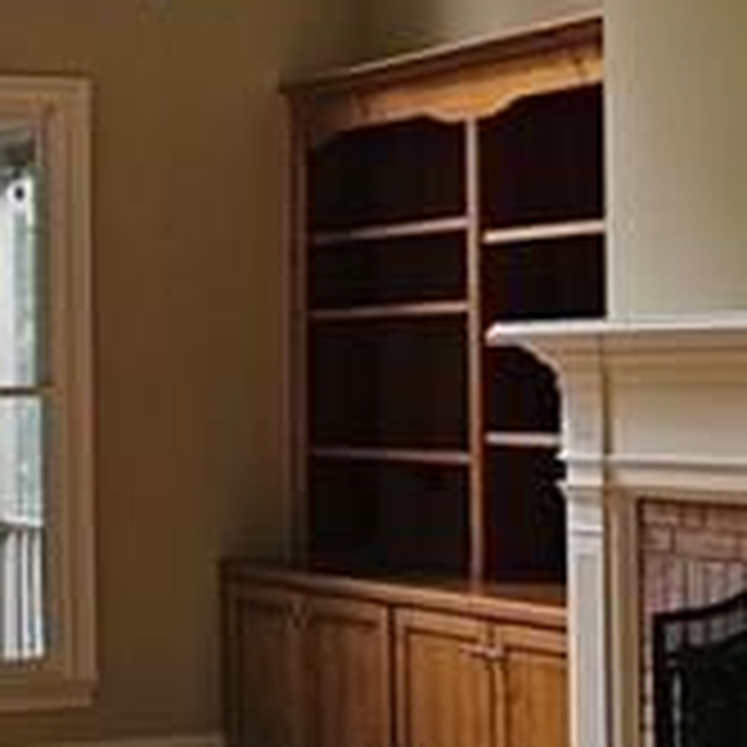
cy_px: 382
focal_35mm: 94
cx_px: -117
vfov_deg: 18.5
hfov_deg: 17.7
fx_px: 2295
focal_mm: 6.3
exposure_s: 1/120
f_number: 1.7
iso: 400
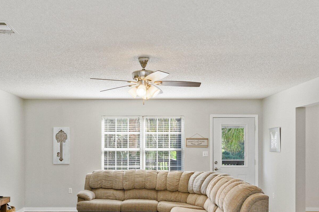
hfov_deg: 54.5
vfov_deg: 37.7
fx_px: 309
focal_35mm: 35
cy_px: 135
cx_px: 137
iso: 500
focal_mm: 20.5
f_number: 9
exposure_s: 1/30
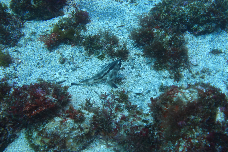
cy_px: 76
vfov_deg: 28.6
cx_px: 114
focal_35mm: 47
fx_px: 298
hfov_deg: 41.9
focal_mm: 17.06
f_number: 2.8
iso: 125
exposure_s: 1/60
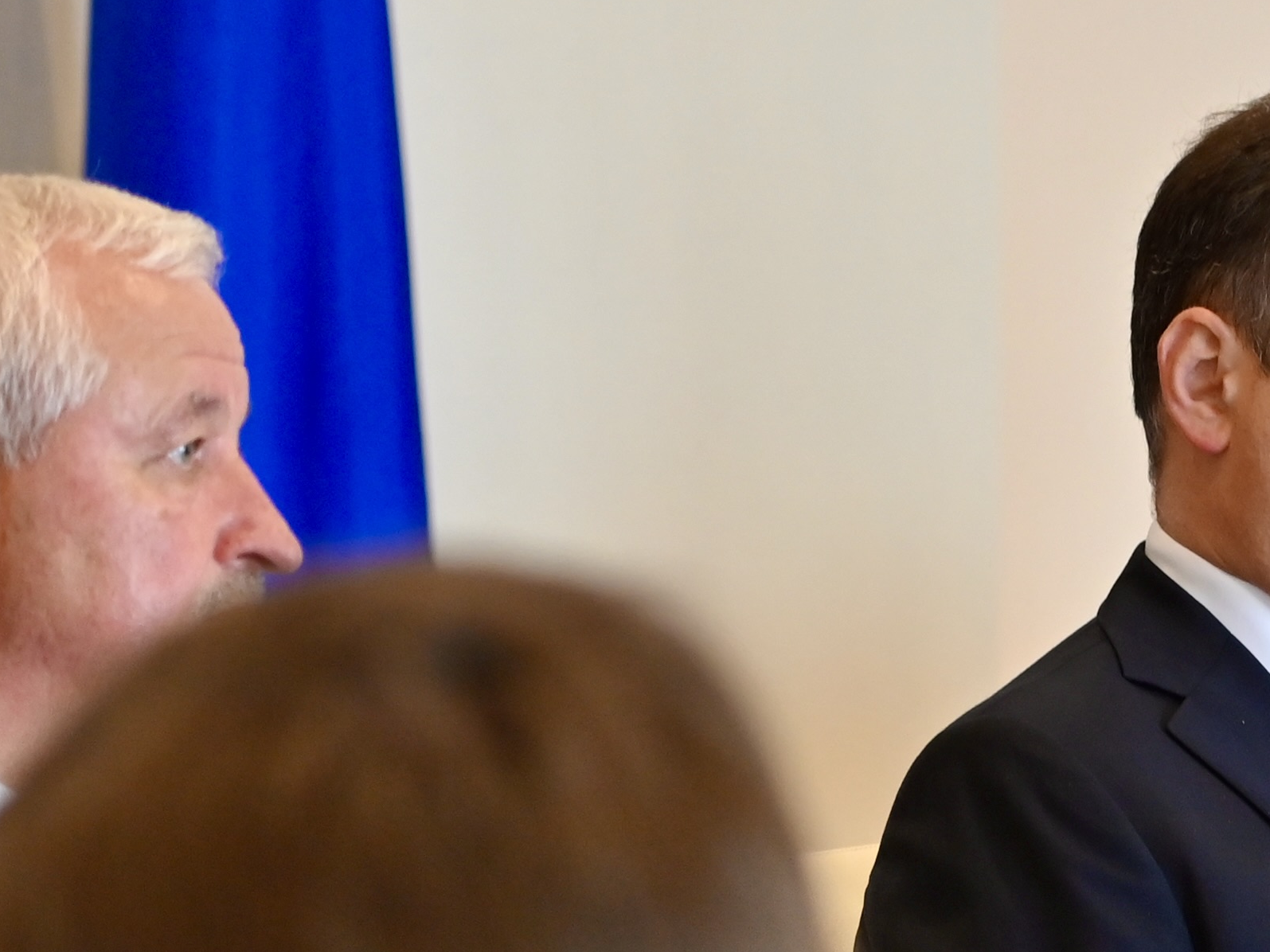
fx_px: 9355
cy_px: 954
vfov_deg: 5.8
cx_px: 1424
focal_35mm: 255
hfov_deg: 7.7
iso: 1250
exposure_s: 1/200
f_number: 2.8
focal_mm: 70
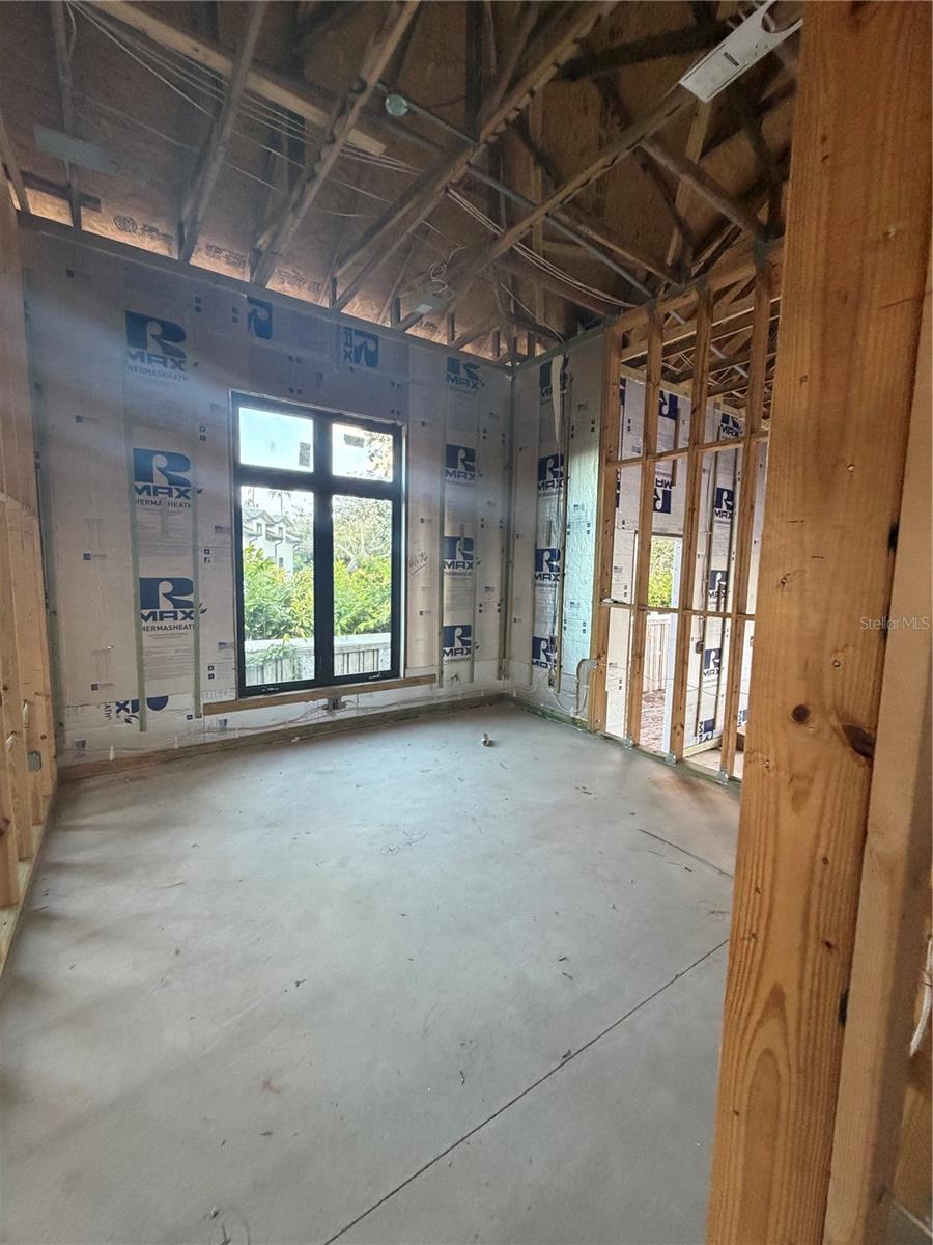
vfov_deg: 102.1
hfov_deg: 85.7
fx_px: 503
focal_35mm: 14
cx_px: 466
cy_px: 622
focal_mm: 2.22
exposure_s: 1/79
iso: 320
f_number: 2.2
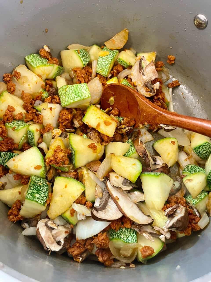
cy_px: 141
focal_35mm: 25
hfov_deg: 54.9
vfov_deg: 69.4
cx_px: 106
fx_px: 203
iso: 320
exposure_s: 1/60
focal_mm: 5.1
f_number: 1.6
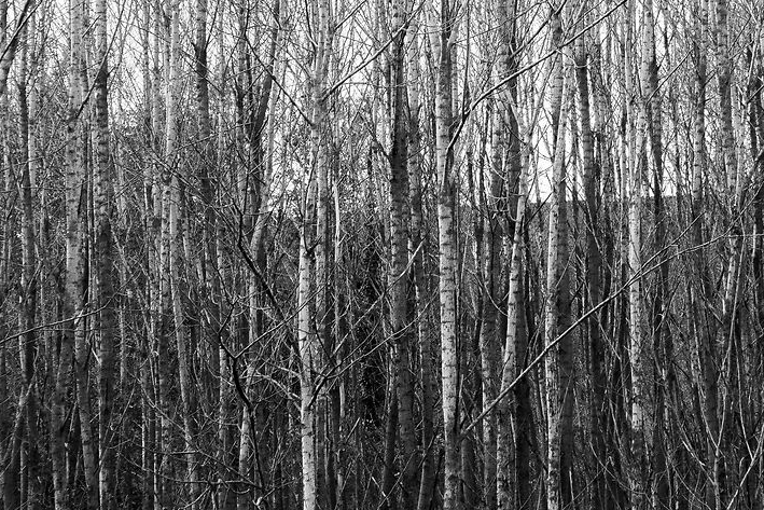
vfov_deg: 5.8
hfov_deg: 8.6
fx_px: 5030
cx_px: 987
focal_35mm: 237
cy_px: 251
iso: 400
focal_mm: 70
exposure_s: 1/160
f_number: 11
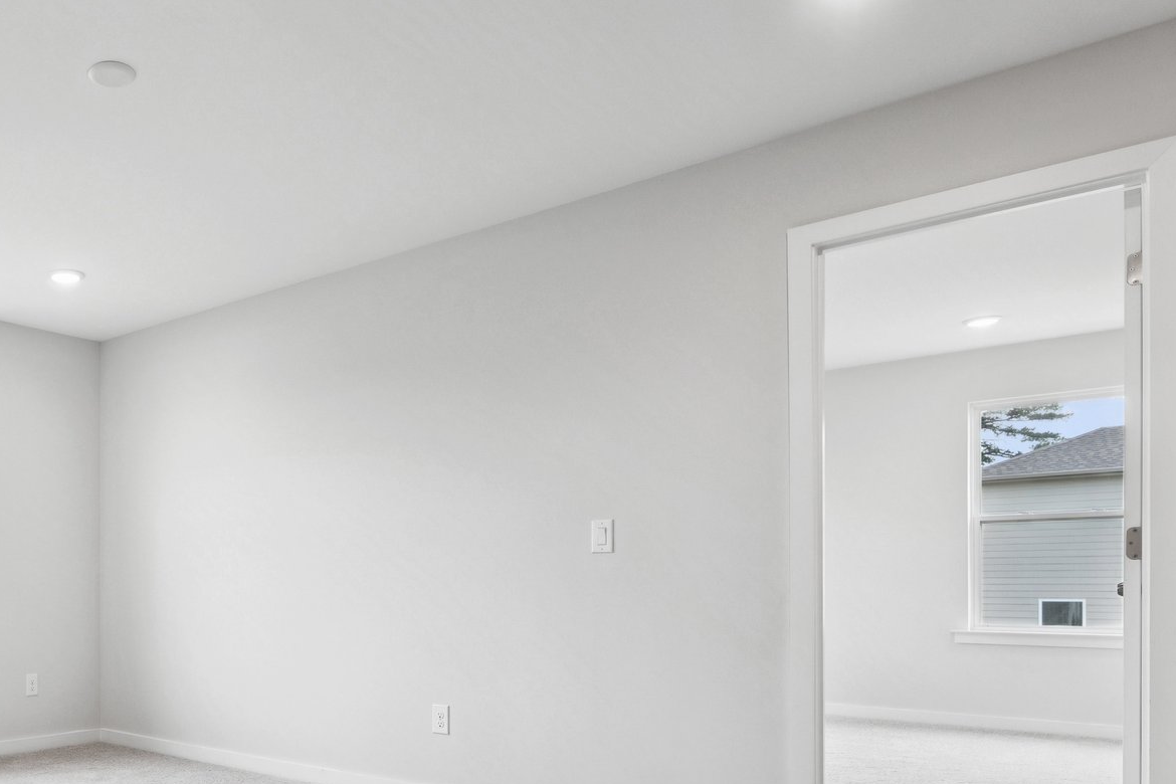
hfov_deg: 58.6
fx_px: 915
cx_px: 182
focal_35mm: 28
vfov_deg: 44.9
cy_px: 581
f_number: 8
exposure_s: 1/60
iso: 640
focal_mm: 16
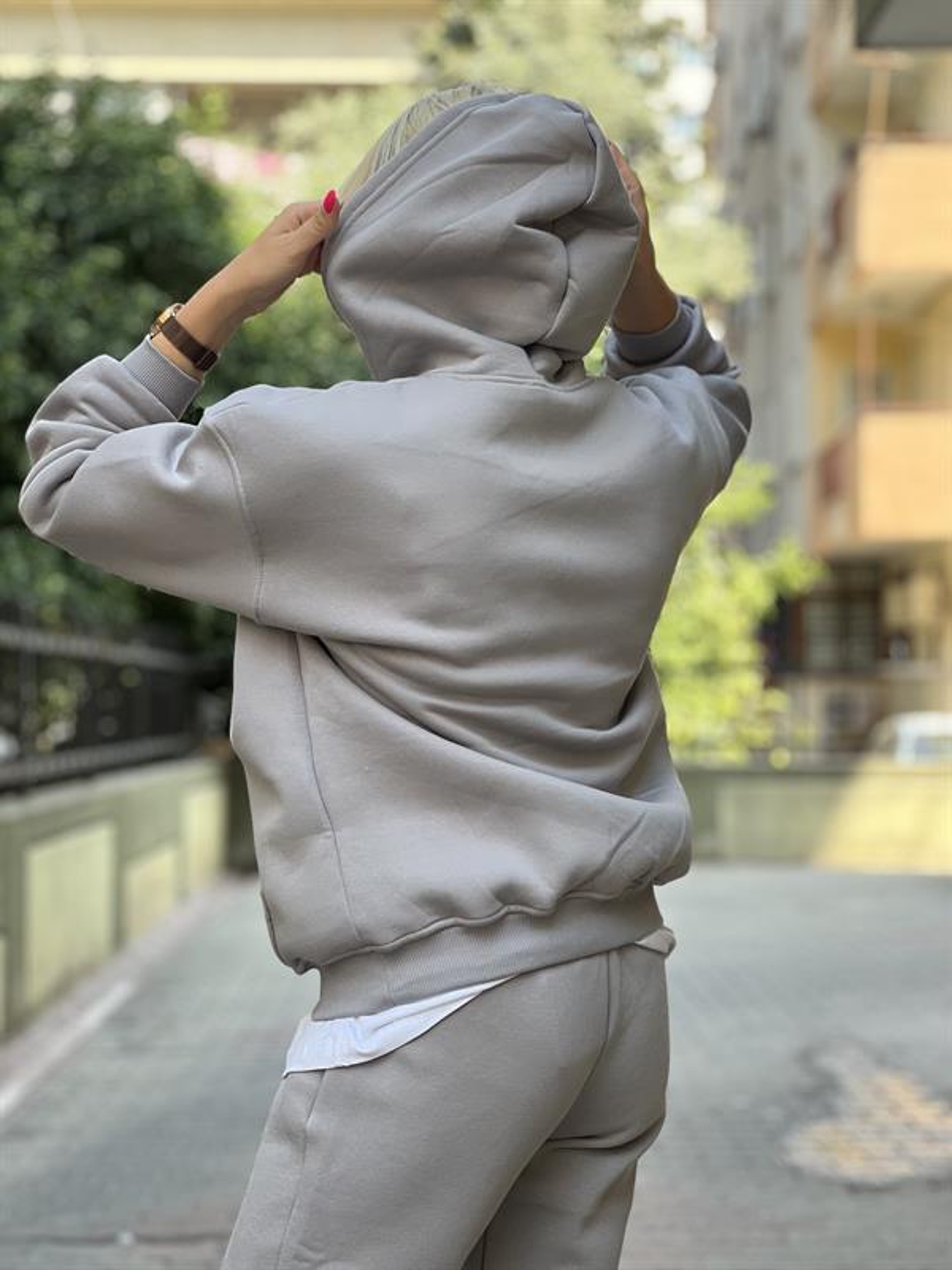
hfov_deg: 19.1
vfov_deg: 25.3
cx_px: 476
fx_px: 2824
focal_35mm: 77
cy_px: 635
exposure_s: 1/121
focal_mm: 9
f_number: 2.8
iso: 40
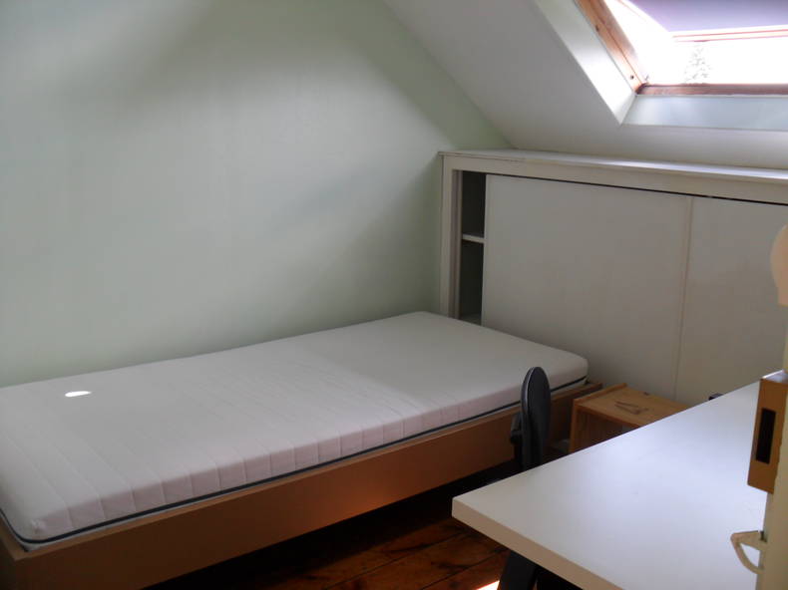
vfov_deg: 40.7
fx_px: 796
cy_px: 295
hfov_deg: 52.6
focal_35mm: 35
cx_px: 394
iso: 80
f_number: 3
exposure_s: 1/45
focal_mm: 6.3
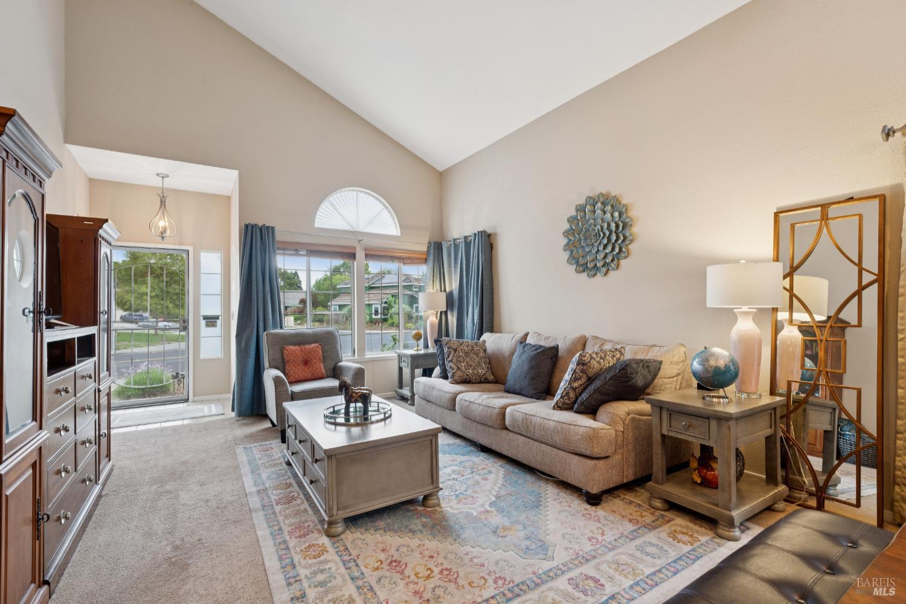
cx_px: 453
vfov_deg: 73.7
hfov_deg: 96.7
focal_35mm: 16
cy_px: 302
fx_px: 403
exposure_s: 1/3.33
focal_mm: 16
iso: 320
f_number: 11
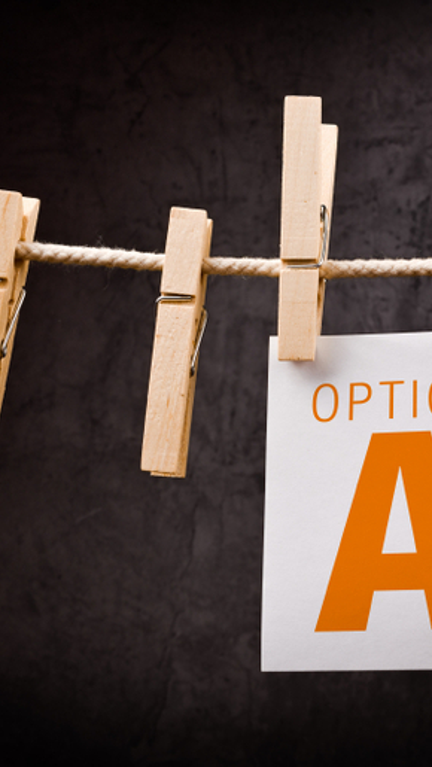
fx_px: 1160
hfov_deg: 20.2
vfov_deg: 36.6
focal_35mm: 57
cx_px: 468
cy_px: 371
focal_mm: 35
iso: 50
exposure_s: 1/60
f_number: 10
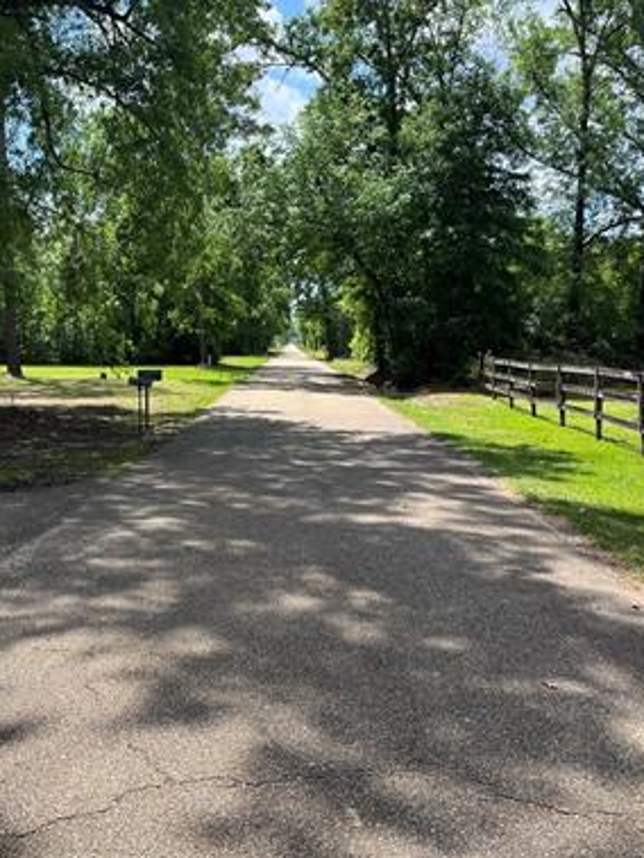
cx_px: 277
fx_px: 818
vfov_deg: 55.3
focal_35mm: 33
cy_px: 452
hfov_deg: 42.9
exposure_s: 1/1672
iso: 50
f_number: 1.6
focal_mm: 5.1
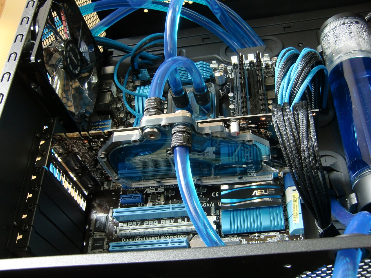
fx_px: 429
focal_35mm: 40
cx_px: 186
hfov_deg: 46.8
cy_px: 139
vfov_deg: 36.0
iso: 100
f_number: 3.8
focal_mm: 7.1
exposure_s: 1/2
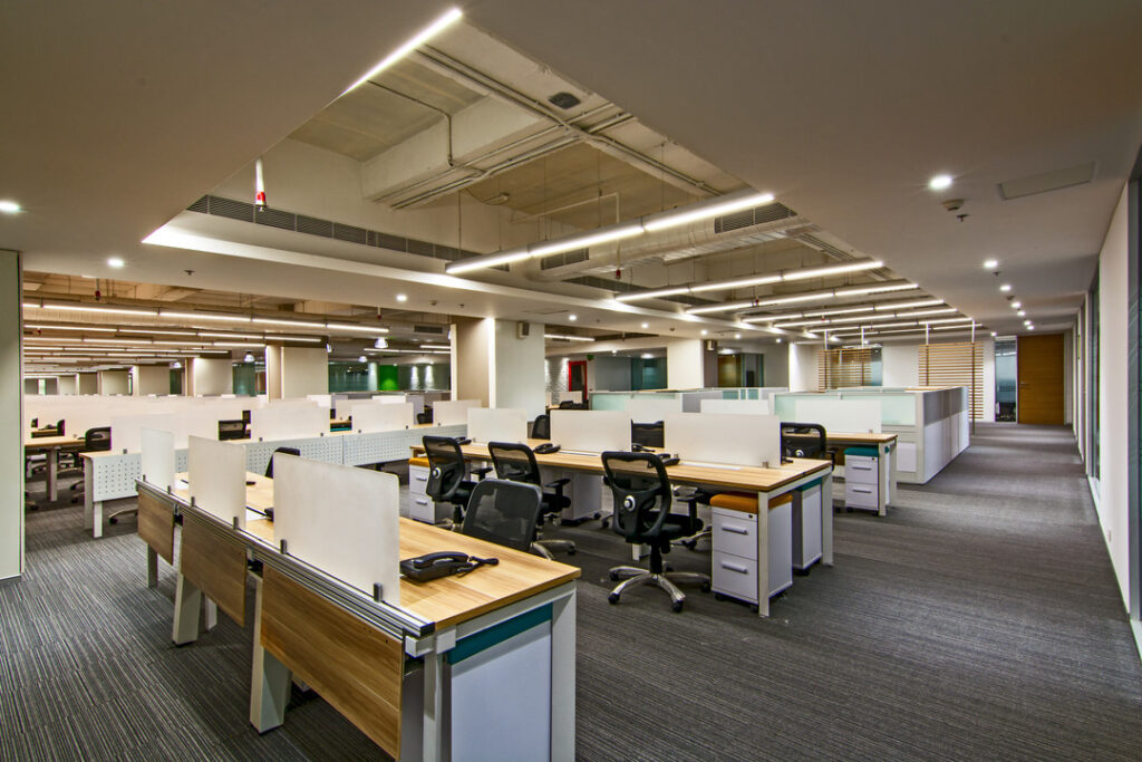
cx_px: 571
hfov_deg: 95.0
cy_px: 381
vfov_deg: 72.1
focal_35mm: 16
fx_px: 523
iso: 100
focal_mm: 11
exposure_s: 1/1.67
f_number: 16
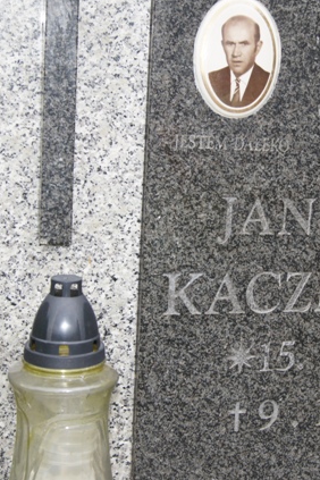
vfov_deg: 29.7
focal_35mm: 68
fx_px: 907
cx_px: 266
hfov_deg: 19.8
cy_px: 239
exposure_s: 1/160
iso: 200
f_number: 6.3
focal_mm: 30
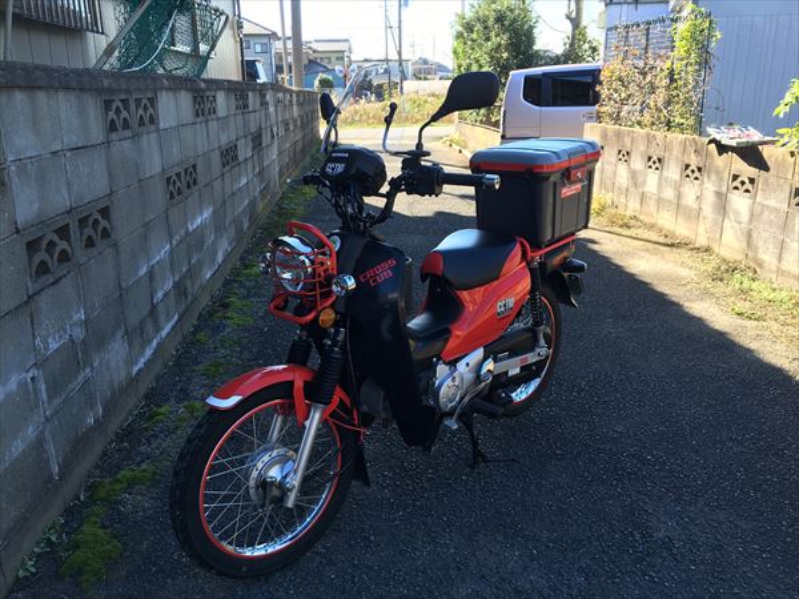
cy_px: 300
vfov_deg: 48.2
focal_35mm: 29
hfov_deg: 61.7
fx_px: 669
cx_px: 400
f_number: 2.2
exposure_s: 1/191
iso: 25
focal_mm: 4.15
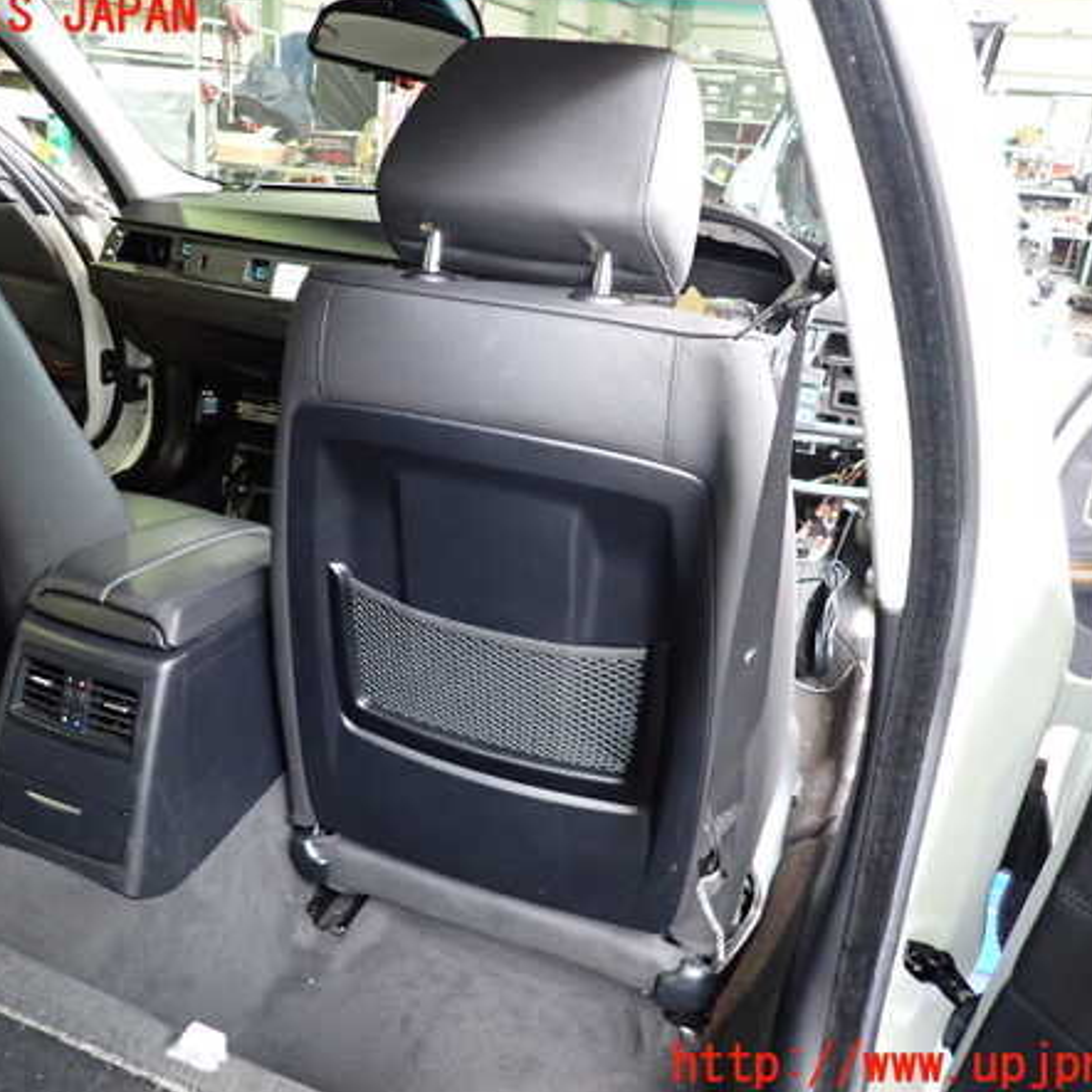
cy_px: 541
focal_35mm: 30
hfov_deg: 53.9
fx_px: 1071
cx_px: 489
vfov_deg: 54.0
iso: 400
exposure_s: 1/30
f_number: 2
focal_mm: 4.5
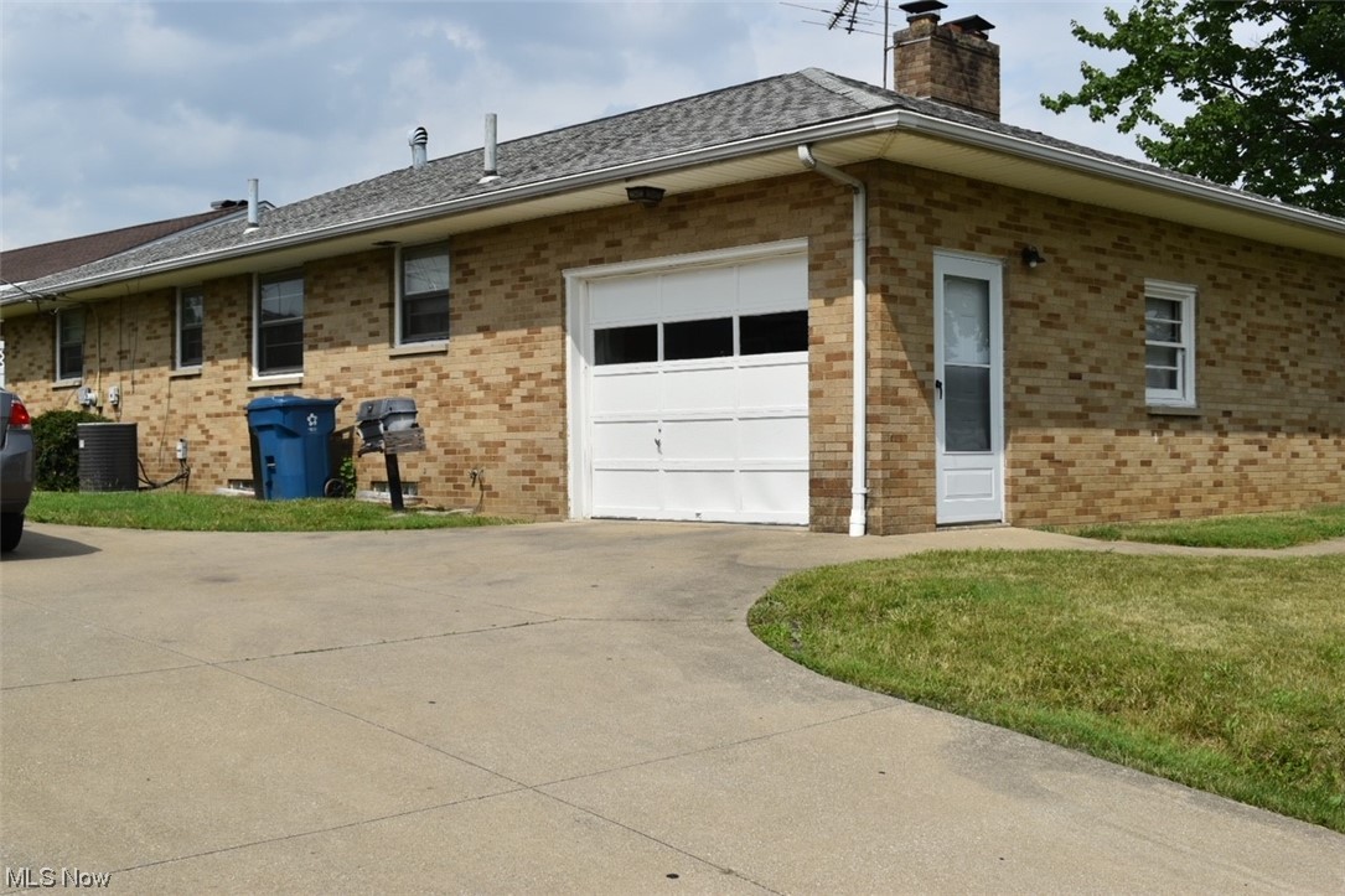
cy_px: 448
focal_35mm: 40
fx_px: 1513
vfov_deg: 33.0
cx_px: 672
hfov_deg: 47.9
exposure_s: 1/400
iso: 100
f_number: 10
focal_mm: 27
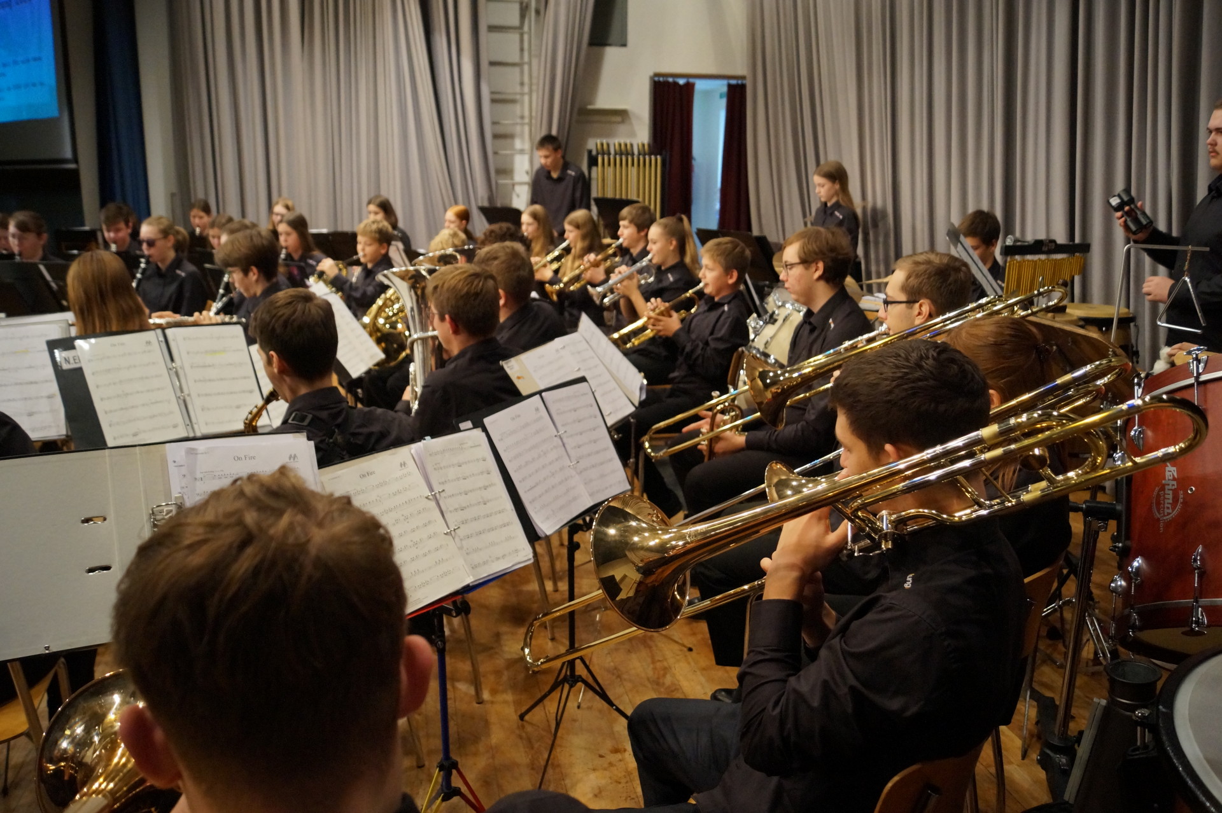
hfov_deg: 49.6
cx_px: 611
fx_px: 1323
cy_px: 406
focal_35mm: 39
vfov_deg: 34.2
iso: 1600
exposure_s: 1/160
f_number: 4.5
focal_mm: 26
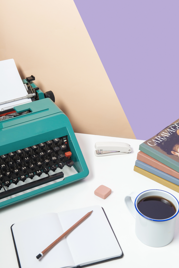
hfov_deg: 21.9
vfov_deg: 32.4
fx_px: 462
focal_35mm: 62
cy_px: 134
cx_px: 90
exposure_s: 1/125
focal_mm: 62
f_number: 11
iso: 500
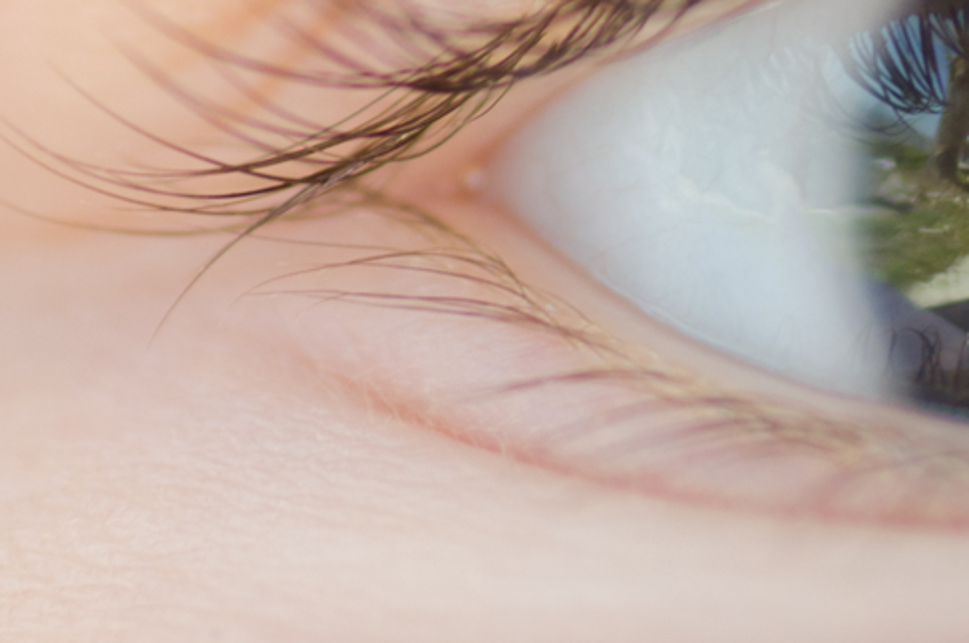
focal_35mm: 277
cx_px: 947
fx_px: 7444
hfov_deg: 7.4
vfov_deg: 4.9
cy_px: 205
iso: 400
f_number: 6.3
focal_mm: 90
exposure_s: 1/160
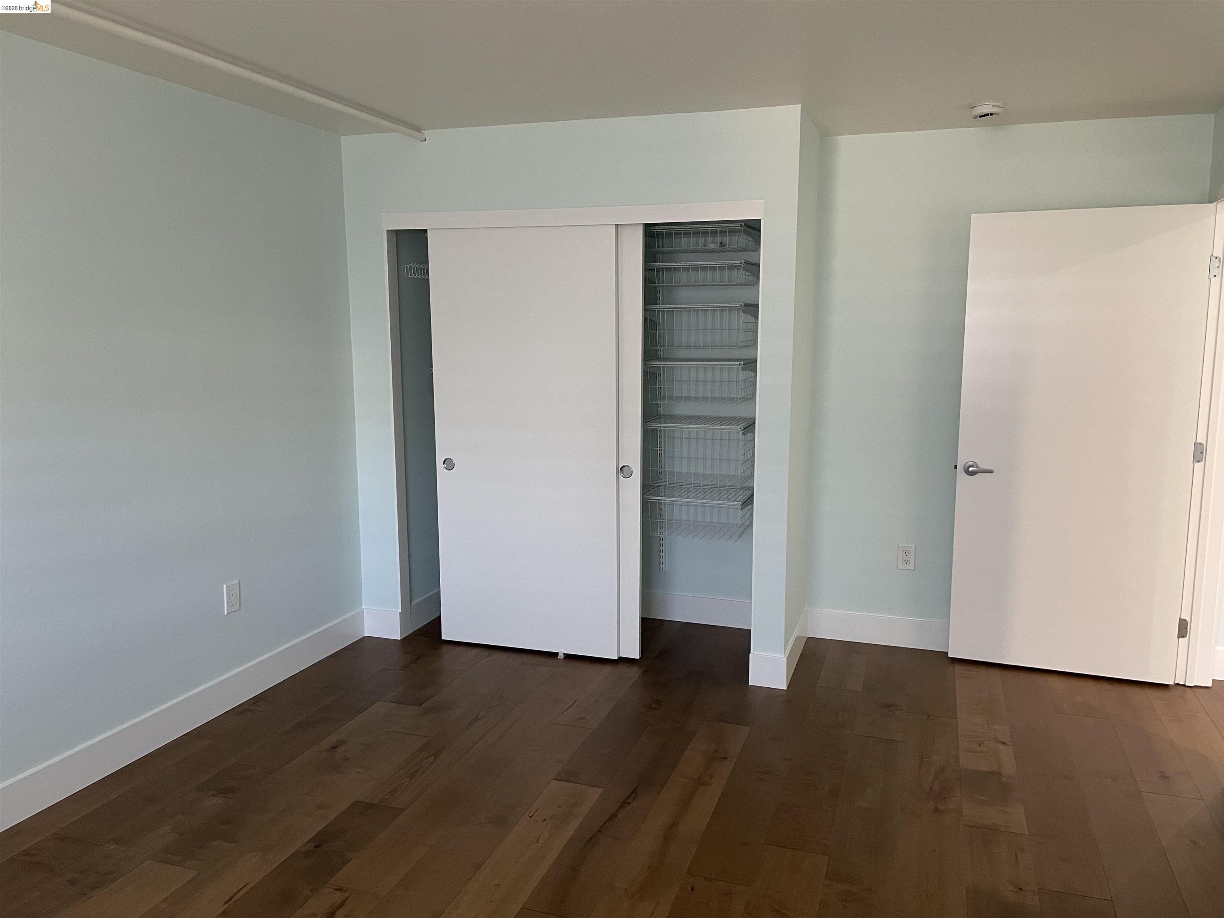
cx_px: 612
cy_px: 459
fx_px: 919
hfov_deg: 67.3
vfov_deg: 53.1
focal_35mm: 26
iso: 320
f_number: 1.6
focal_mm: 4.2
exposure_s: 1/60
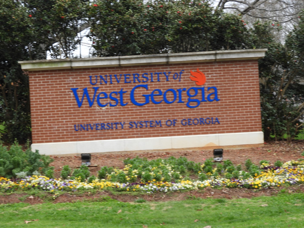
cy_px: 114
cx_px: 152
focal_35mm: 85
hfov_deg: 23.0
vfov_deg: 17.4
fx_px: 746
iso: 110
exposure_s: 1/60
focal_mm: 15.2
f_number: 4.5
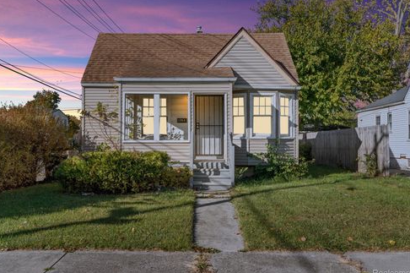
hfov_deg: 54.5
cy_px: 138
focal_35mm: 35
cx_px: 202
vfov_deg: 37.8
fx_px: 398
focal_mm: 34
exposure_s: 1/200
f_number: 8
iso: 400
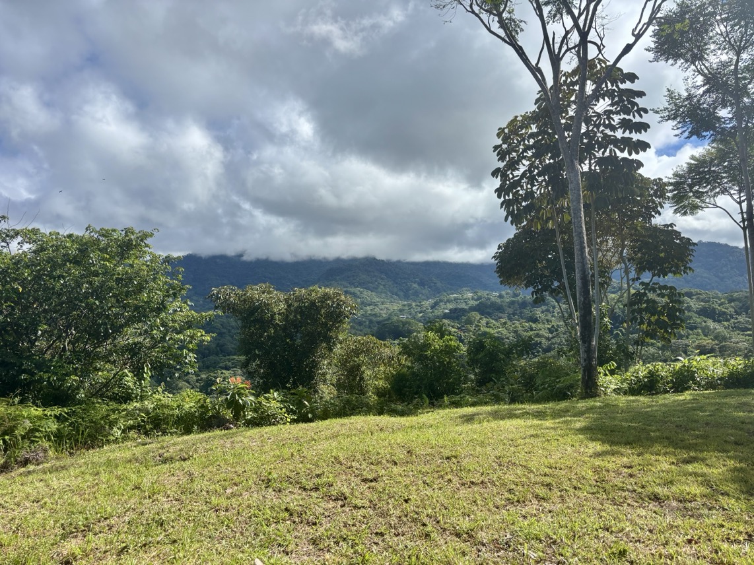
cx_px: 377
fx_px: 566
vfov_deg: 53.0
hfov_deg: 67.3
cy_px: 282
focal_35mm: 26
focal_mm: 5.96
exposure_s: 1/4082
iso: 50
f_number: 1.6
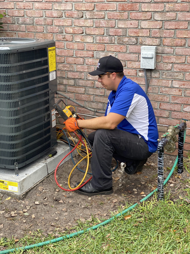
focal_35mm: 52
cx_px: 95
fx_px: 381
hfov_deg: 28.0
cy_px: 127
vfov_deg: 36.8
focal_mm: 6
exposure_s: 1/148
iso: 20
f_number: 2
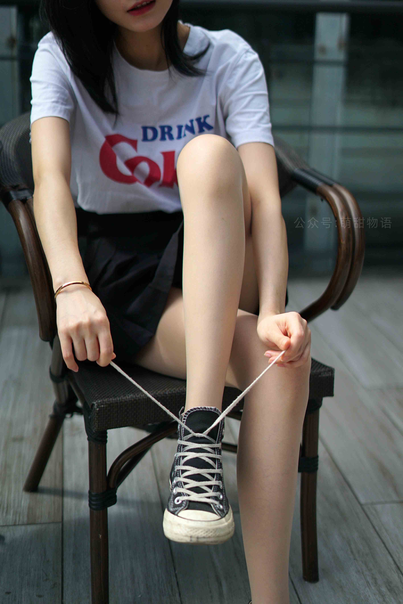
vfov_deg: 39.6
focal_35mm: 50
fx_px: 838
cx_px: 202
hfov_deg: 27.0
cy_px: 302
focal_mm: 50
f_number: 1.8
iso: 200
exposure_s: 1/6400
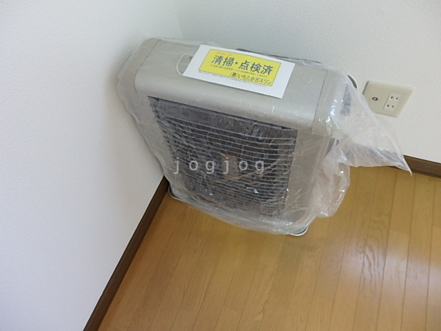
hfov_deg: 69.4
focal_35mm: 25
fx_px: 318
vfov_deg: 54.9
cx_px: 220
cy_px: 166
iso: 250
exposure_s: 1/30
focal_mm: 4.5
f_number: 3
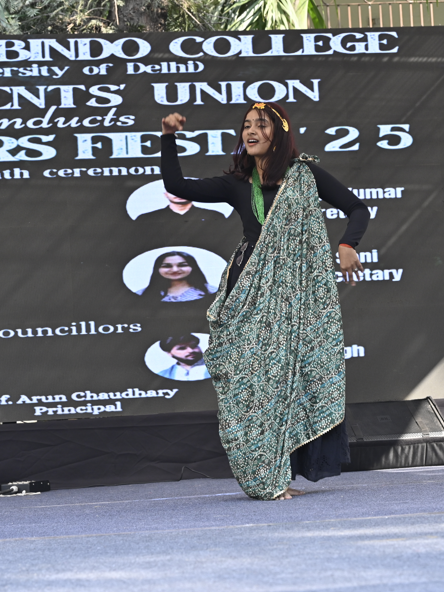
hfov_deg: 14.0
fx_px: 1813
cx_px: 275
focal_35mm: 106
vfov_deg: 18.5
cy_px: 297
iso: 500
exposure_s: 1/160
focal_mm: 73
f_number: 7.1
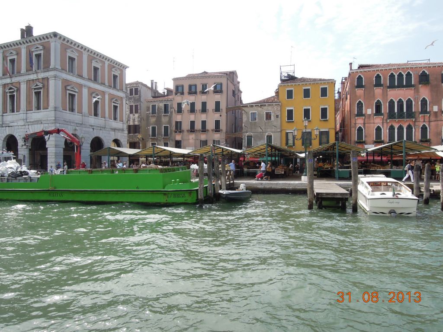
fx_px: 307
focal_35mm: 24
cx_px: 222
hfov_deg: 71.6
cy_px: 166
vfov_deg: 56.8
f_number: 3.5
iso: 160
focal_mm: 4.3
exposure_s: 1/1250
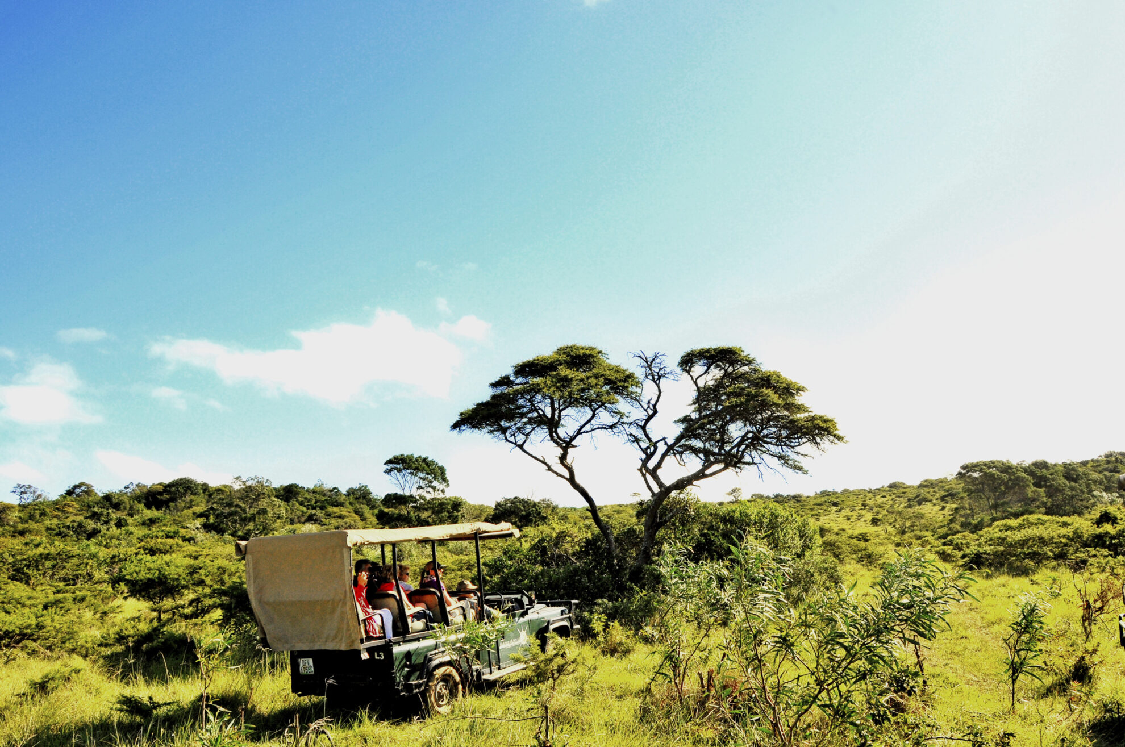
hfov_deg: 67.4
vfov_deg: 47.8
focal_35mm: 27
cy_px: 374
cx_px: 562
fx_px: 843
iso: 320
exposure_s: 1/500
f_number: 9
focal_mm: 18
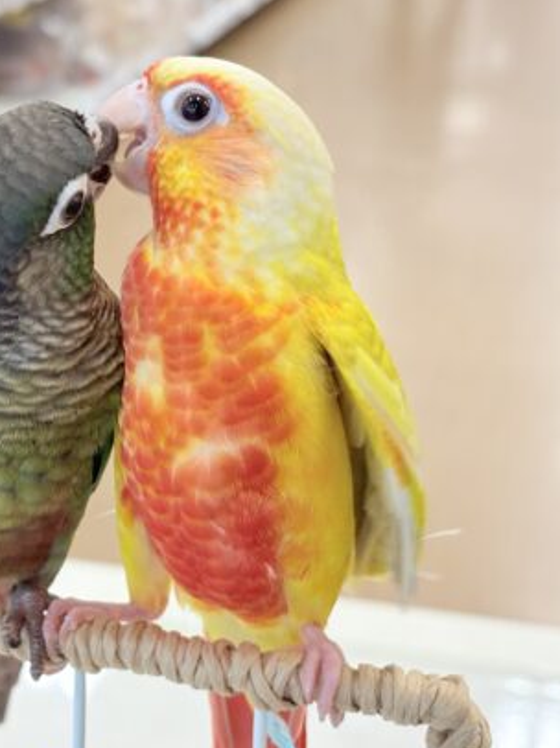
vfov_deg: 23.8
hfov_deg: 17.9
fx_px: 1771
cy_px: 350
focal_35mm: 82
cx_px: 136
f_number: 1.6
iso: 125
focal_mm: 5.96
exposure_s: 1/100
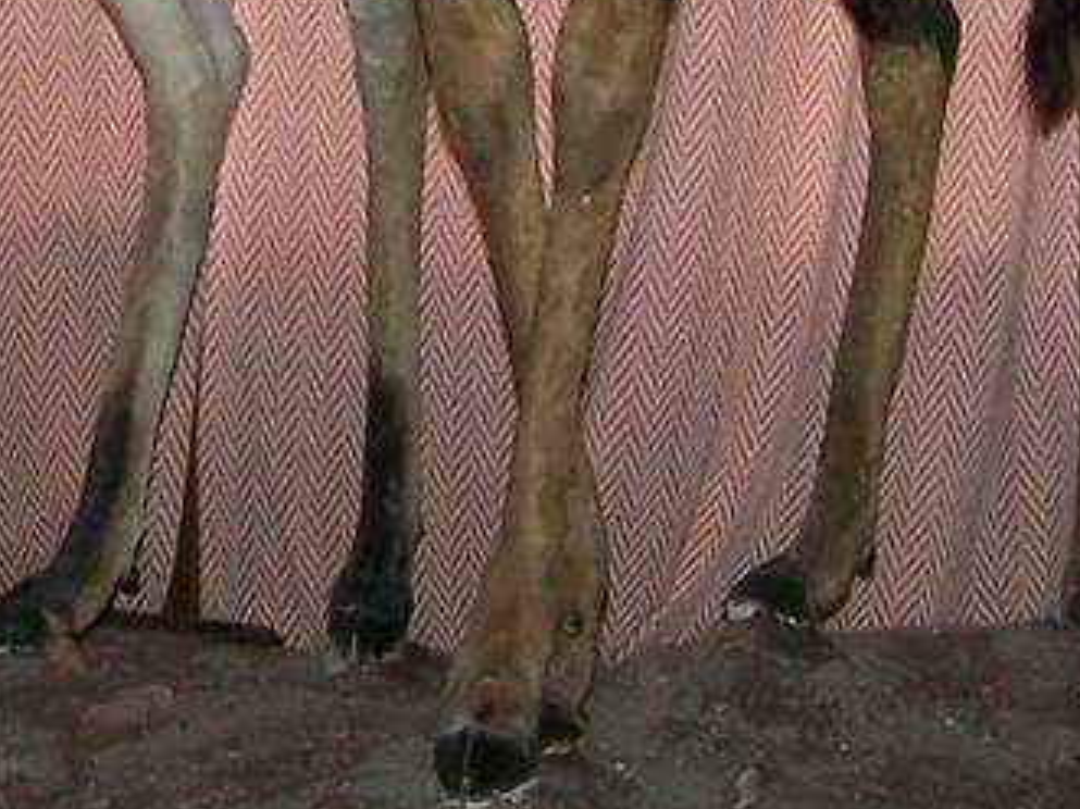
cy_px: -698
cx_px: 333
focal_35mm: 184
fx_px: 5739
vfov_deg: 7.8
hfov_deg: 10.7
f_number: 2.8
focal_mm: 6.3
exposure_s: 1/60
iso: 160
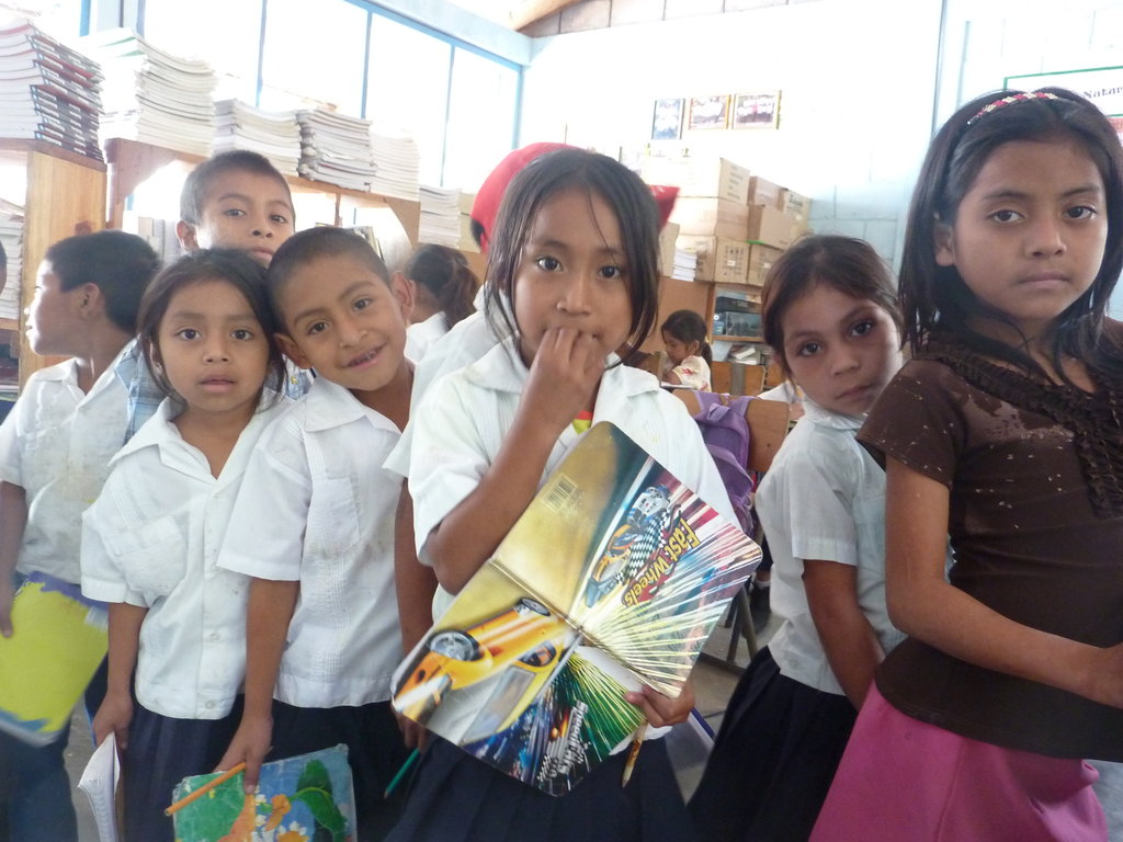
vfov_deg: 48.2
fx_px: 941
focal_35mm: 29
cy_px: 421
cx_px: 562
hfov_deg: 61.7
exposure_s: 1/13
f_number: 3.4
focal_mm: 4.7
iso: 400
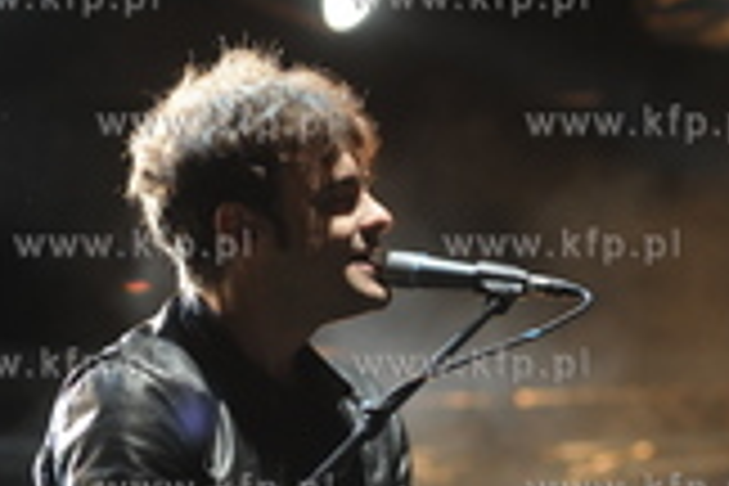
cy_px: 549
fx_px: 5609
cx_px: 374
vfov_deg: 4.9
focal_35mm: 277
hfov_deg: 7.4
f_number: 4
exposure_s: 1/200
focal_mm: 112
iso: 800
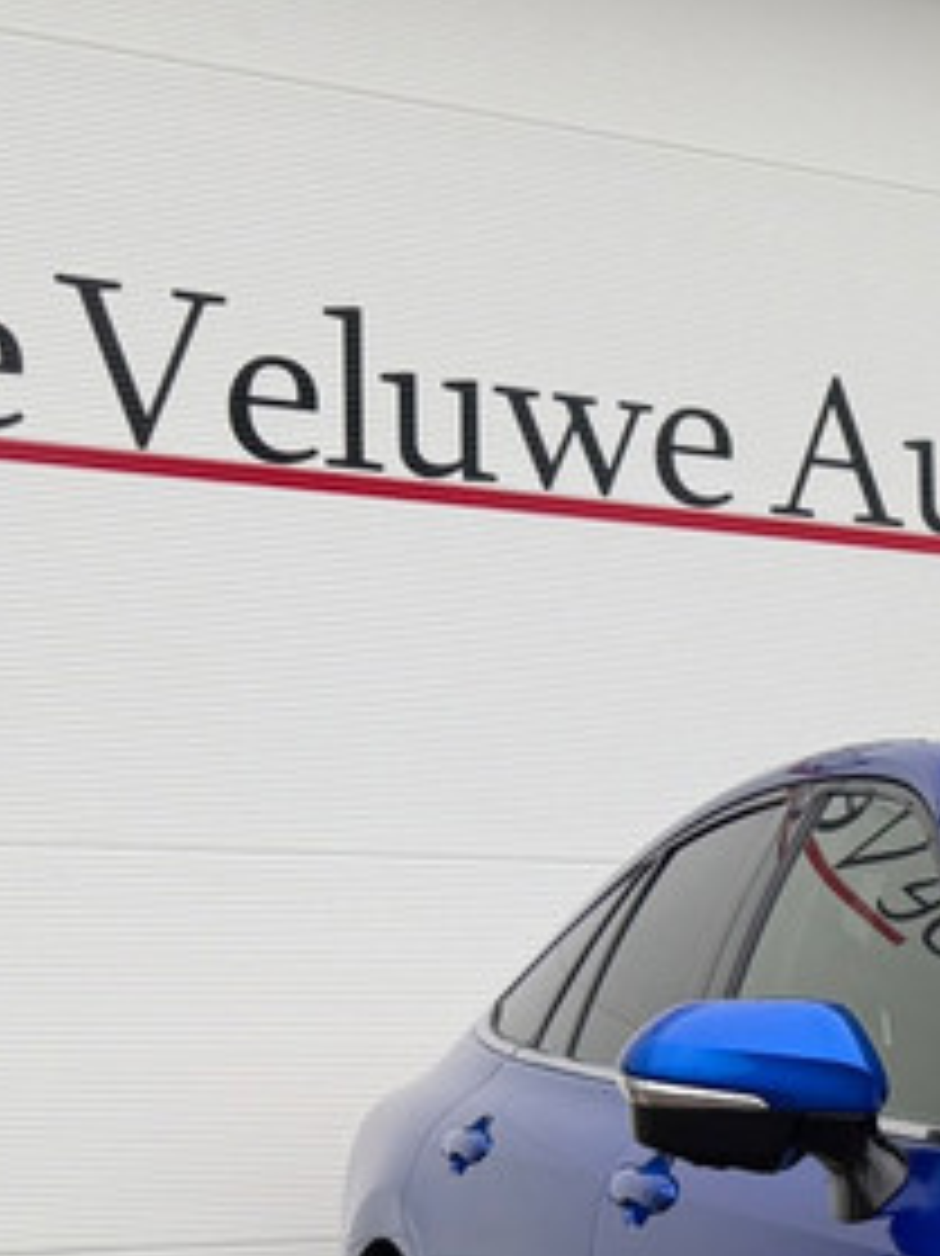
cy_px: 1040
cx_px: 1736
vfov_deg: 21.9
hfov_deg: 14.5
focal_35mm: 88
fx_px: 3189
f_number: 1.78
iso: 80
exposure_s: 1/878
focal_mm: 6.76
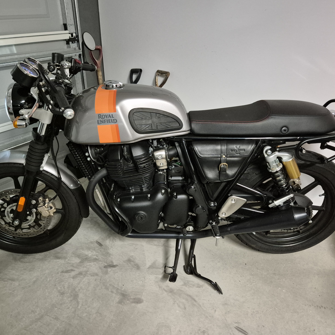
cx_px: 162
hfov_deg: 57.3
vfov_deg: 57.3
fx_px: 307
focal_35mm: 28
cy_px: 164
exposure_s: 1/100
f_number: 1.8
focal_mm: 5.4
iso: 2000
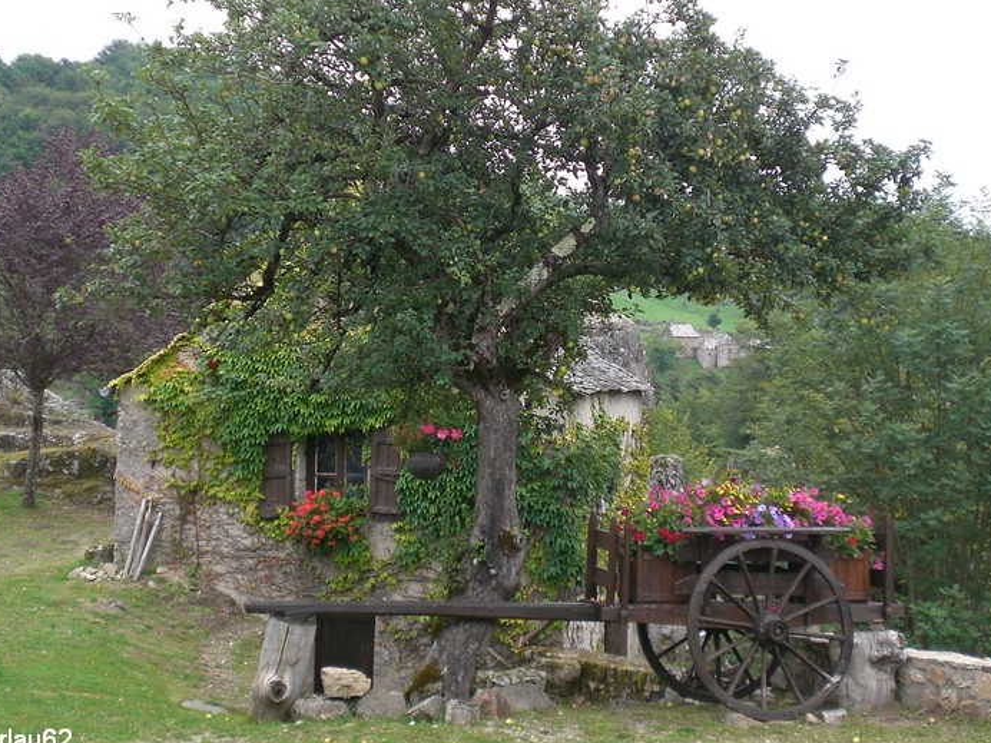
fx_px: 1689
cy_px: 326
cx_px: 531
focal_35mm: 59
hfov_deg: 32.7
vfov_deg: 24.8
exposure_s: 1/250
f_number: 3.6
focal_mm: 8.44
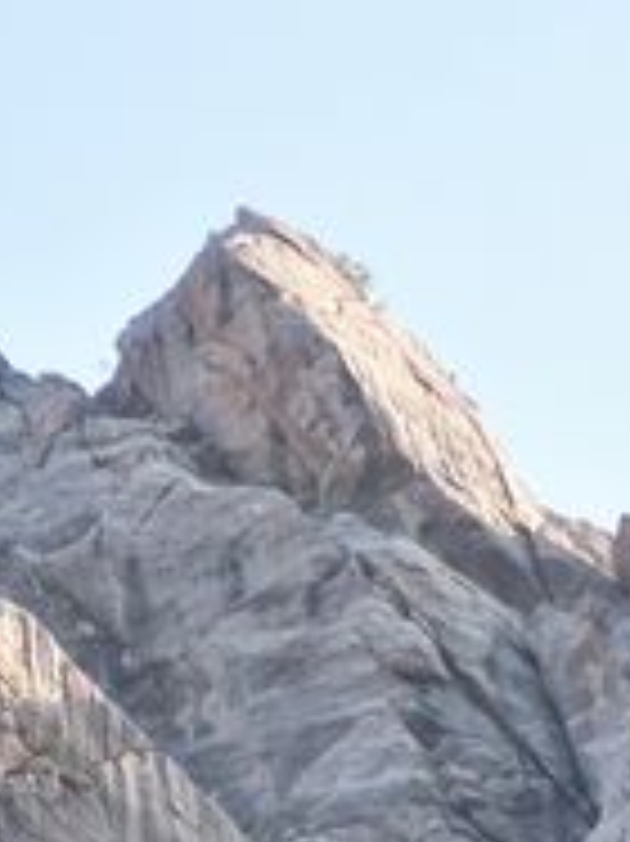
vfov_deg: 5.9
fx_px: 8187
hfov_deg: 4.4
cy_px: 991
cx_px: 54
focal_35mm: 337
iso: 200
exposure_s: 1/100
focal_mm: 18.8
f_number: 5.7
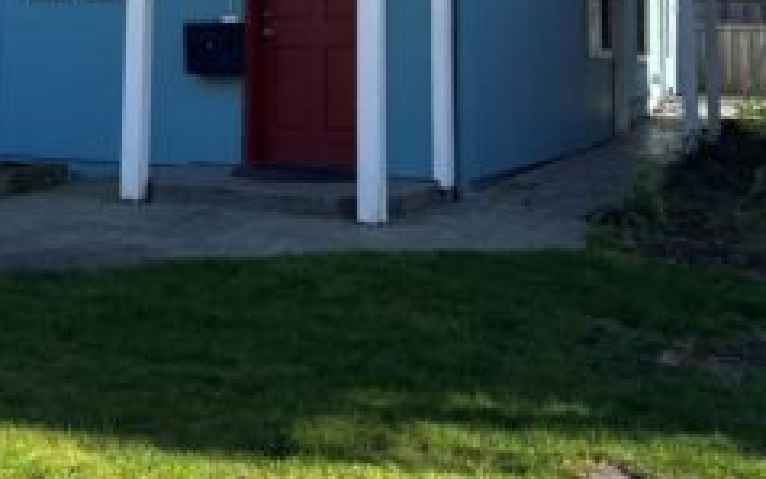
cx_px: 200
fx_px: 1190
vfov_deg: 21.0
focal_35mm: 57
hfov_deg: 35.0
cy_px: -114
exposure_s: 1/822
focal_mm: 6.86
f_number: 1.78
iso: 80
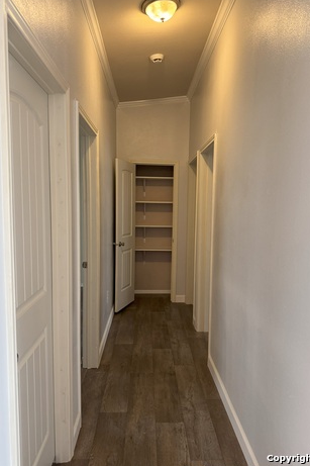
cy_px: 234
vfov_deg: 69.4
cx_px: 166
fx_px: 336
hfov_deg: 49.5
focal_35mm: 26
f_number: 1.78
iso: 320
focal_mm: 6.76
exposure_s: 1/60
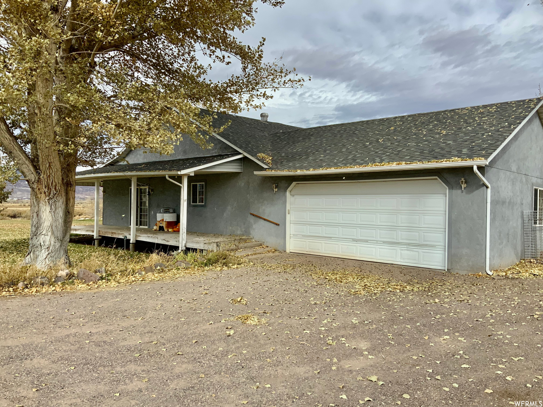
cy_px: 204
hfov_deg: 61.7
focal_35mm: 29
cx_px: 272
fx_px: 455
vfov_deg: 48.2
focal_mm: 3
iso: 16
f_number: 1.8
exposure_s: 1/1848
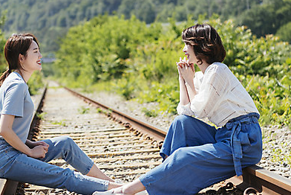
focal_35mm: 107
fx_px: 866
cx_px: 99
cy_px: 80
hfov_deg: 19.0
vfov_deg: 12.8
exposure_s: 1/1000
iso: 100
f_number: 3.2
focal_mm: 70
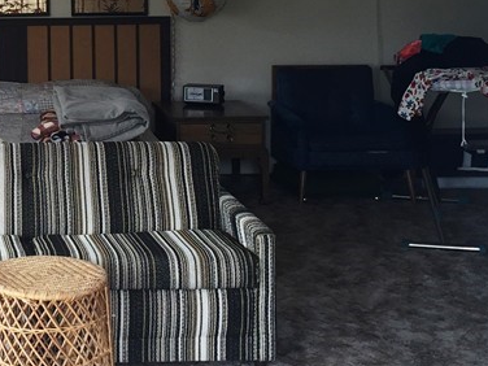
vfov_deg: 18.2
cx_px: -14
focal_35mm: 79
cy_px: -4
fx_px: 1114
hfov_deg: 23.5
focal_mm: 4.15
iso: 32
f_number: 2.2
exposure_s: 1/60
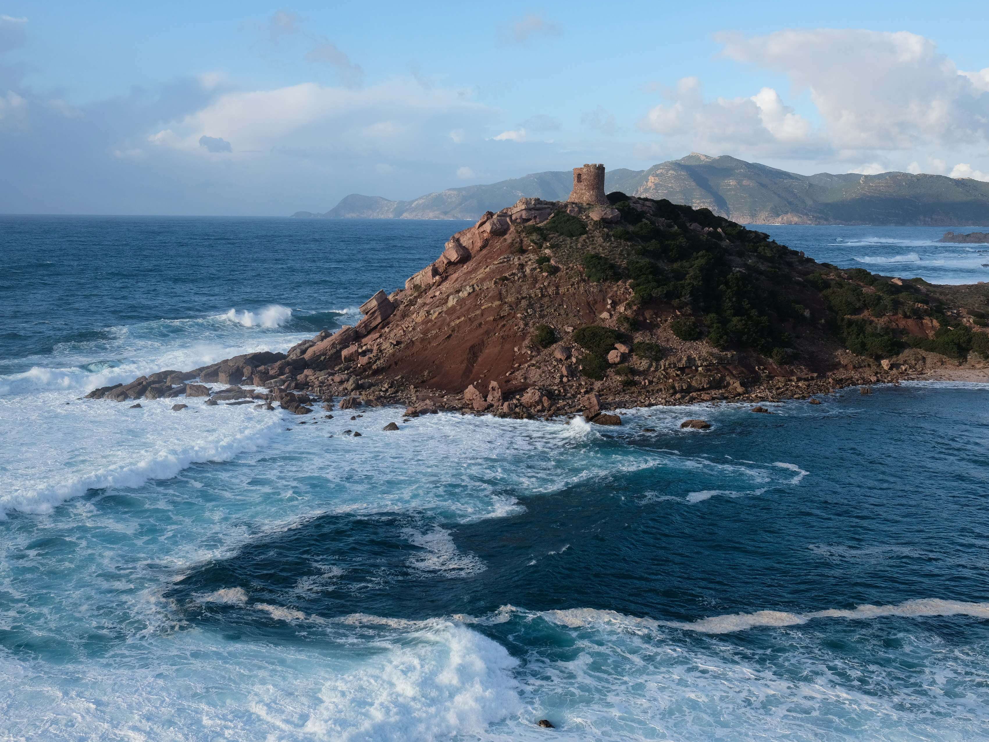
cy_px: 370
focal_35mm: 38
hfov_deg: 49.0
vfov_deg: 37.7
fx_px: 1086
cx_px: 526
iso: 400
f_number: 8
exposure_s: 1/420
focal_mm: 23
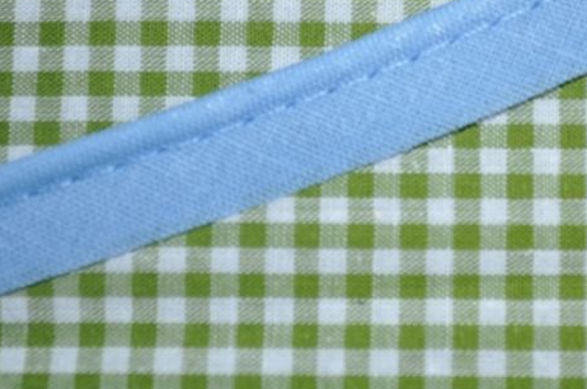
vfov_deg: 13.0
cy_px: 54
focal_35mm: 104
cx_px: 464
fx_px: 1692
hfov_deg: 19.5
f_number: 5.3
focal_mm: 40
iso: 200
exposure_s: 1/60
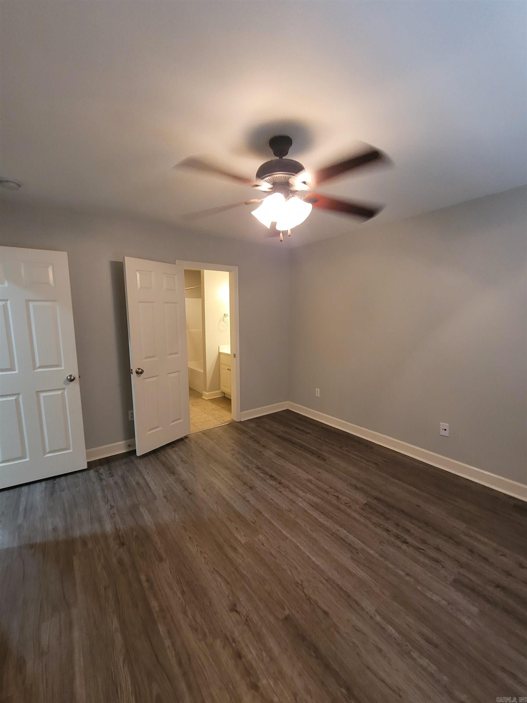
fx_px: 264
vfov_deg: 106.2
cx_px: 264
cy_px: 352
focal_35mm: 13
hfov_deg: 89.9
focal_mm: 2.2
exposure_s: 1/40
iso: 320
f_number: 2.2
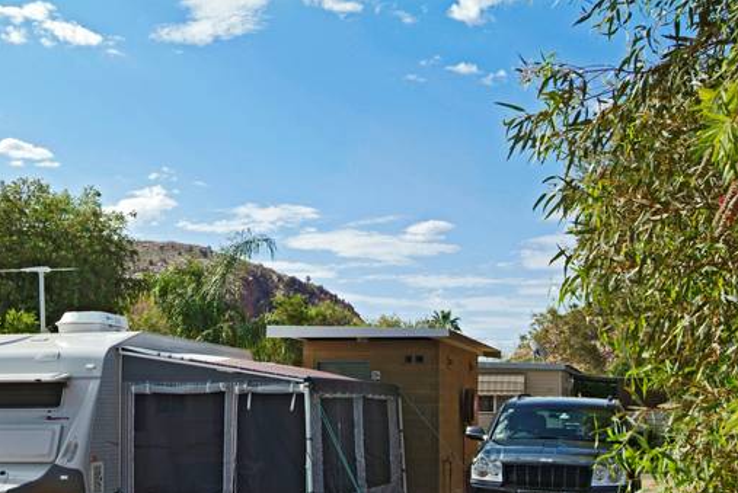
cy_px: 310
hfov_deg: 40.8
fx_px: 985
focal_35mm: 48
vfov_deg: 28.0
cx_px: 277
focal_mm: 25
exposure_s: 1/125
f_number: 9.5
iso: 100
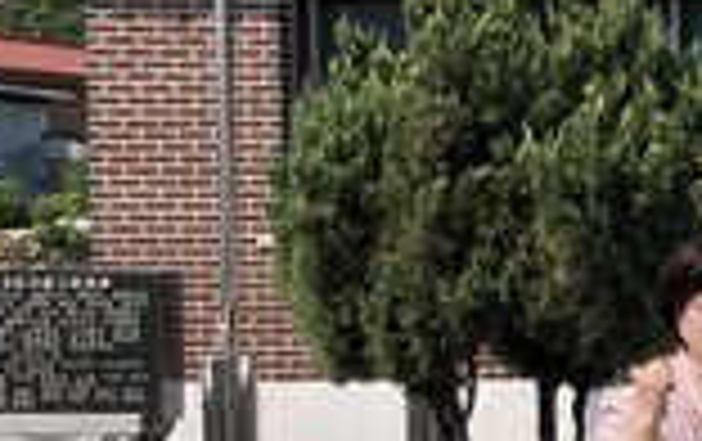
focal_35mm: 114
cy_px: 378
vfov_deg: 11.5
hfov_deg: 15.4
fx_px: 2184
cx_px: 1318
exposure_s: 1/3436
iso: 20
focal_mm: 3.99
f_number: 1.8
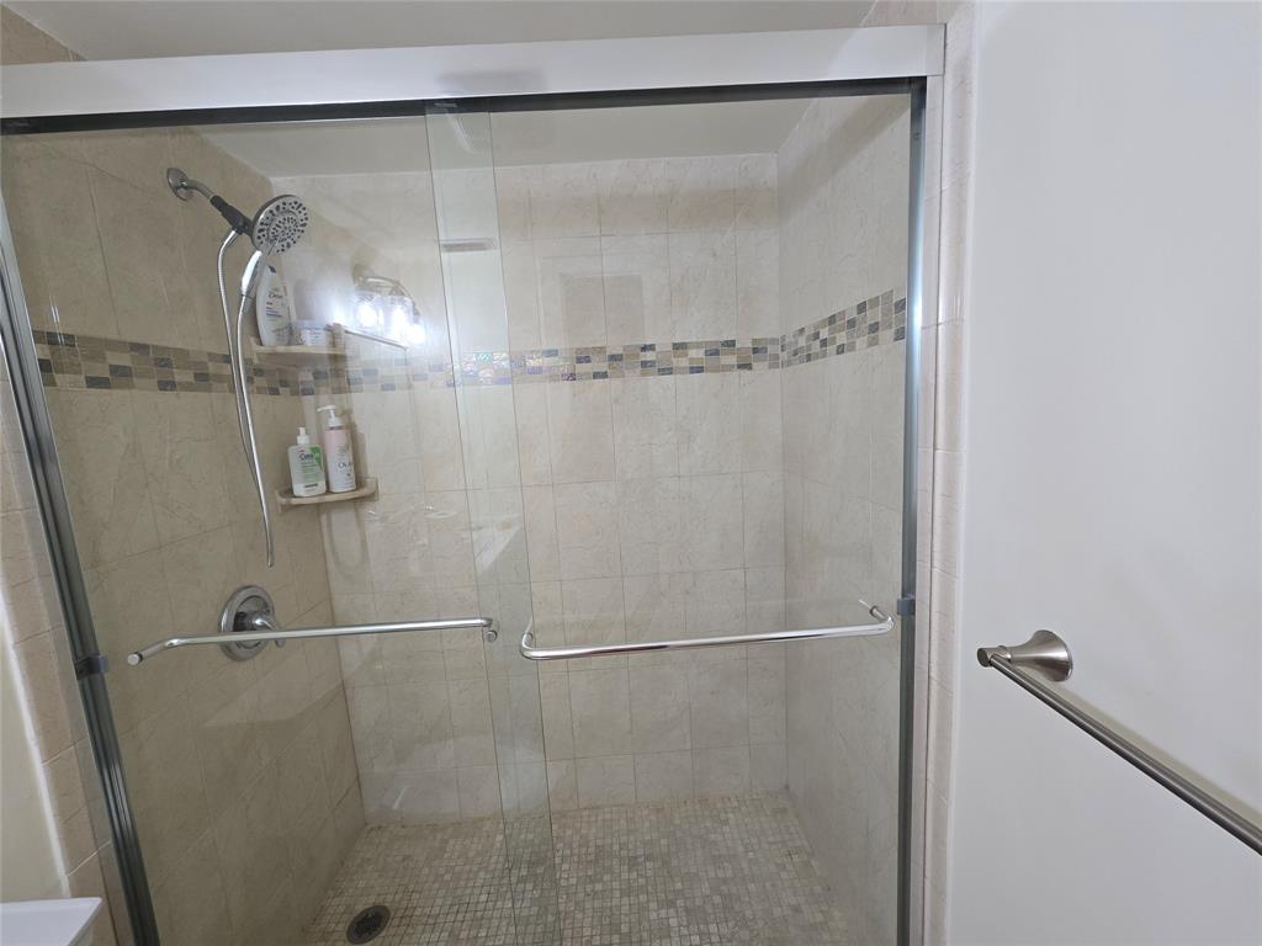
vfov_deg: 89.9
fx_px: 474
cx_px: 631
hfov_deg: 106.2
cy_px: 473
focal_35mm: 13
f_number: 2.2
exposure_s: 1/60
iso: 100
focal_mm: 2.2
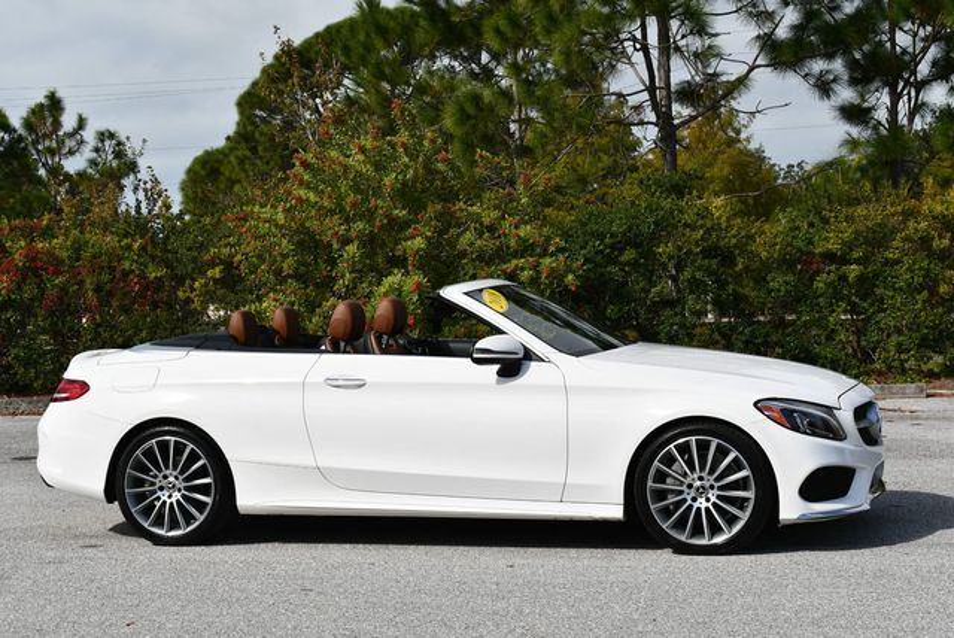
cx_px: 477
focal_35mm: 68
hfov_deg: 29.6
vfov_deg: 20.1
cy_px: 319
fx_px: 1804
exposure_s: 1/320
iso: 100
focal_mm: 34
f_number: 9
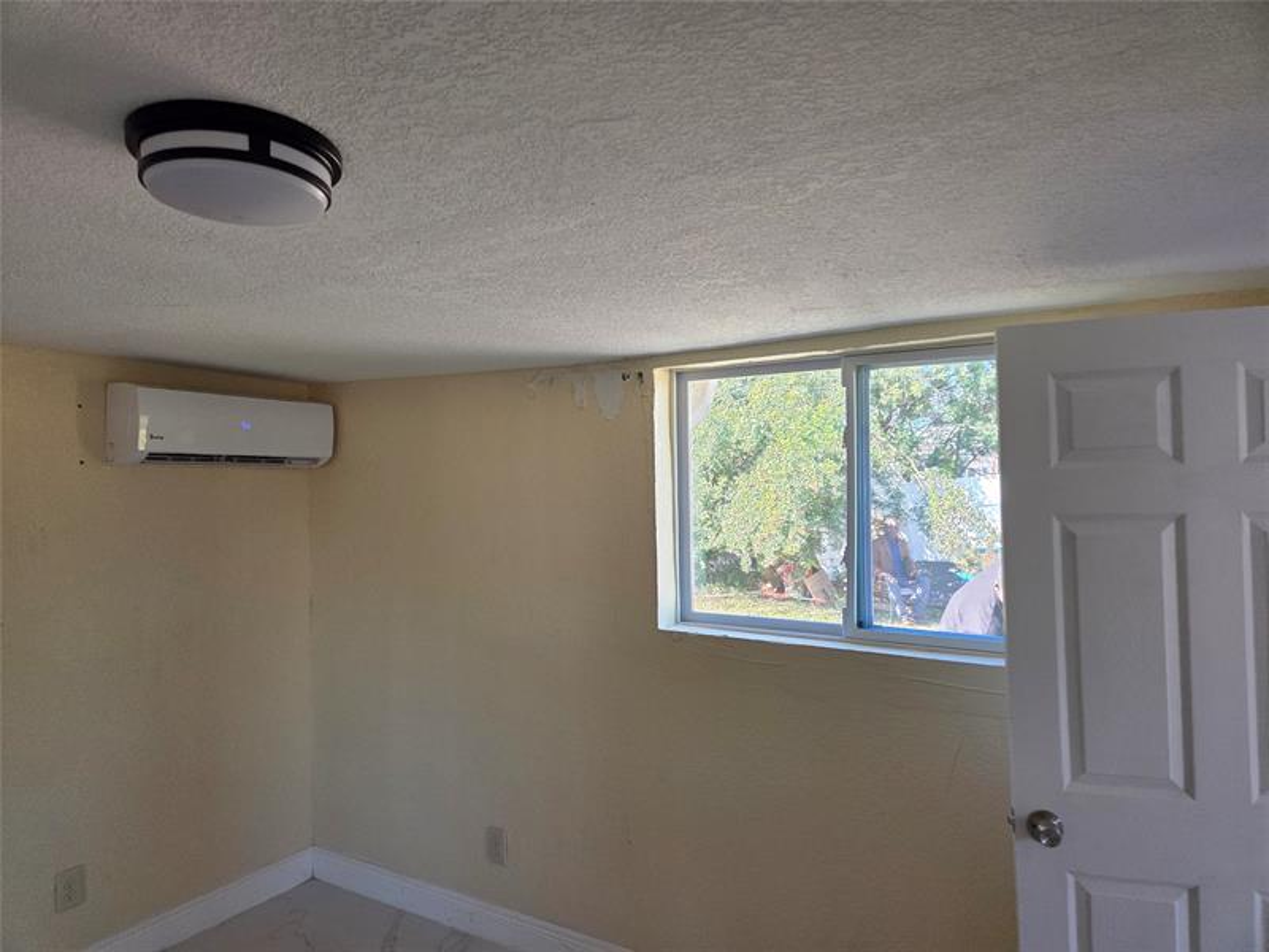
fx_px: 843
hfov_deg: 73.9
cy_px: 476
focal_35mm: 23
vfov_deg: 58.9
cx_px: 634
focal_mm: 5.4
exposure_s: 1/180
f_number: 1.8
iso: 125
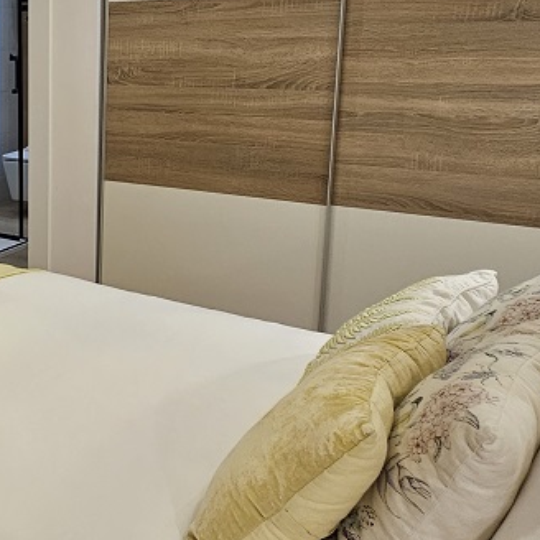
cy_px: 171
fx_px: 741
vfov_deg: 39.5
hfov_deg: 31.5
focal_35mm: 42
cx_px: -150
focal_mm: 2.2
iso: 50
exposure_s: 1/50
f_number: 2.2
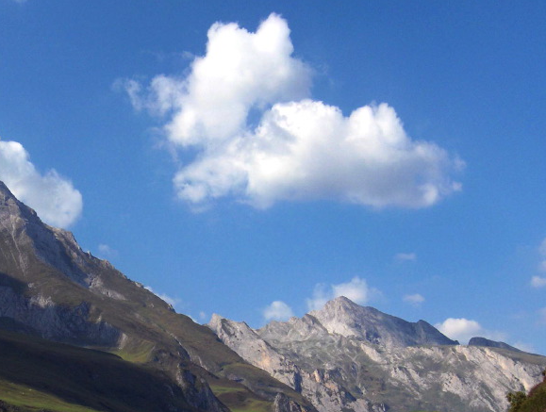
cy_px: 338
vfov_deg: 21.7
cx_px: 148
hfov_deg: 28.5
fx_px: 1059
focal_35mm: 67
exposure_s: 1/763
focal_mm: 8
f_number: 4.8
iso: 100
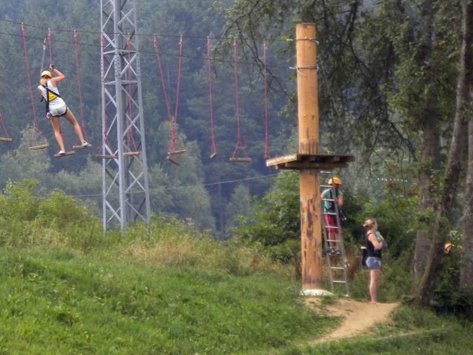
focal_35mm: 377
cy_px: 178
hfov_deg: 5.3
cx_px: 236
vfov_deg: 3.9
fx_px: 5151
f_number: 5
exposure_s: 1/164
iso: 202
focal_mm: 67.2
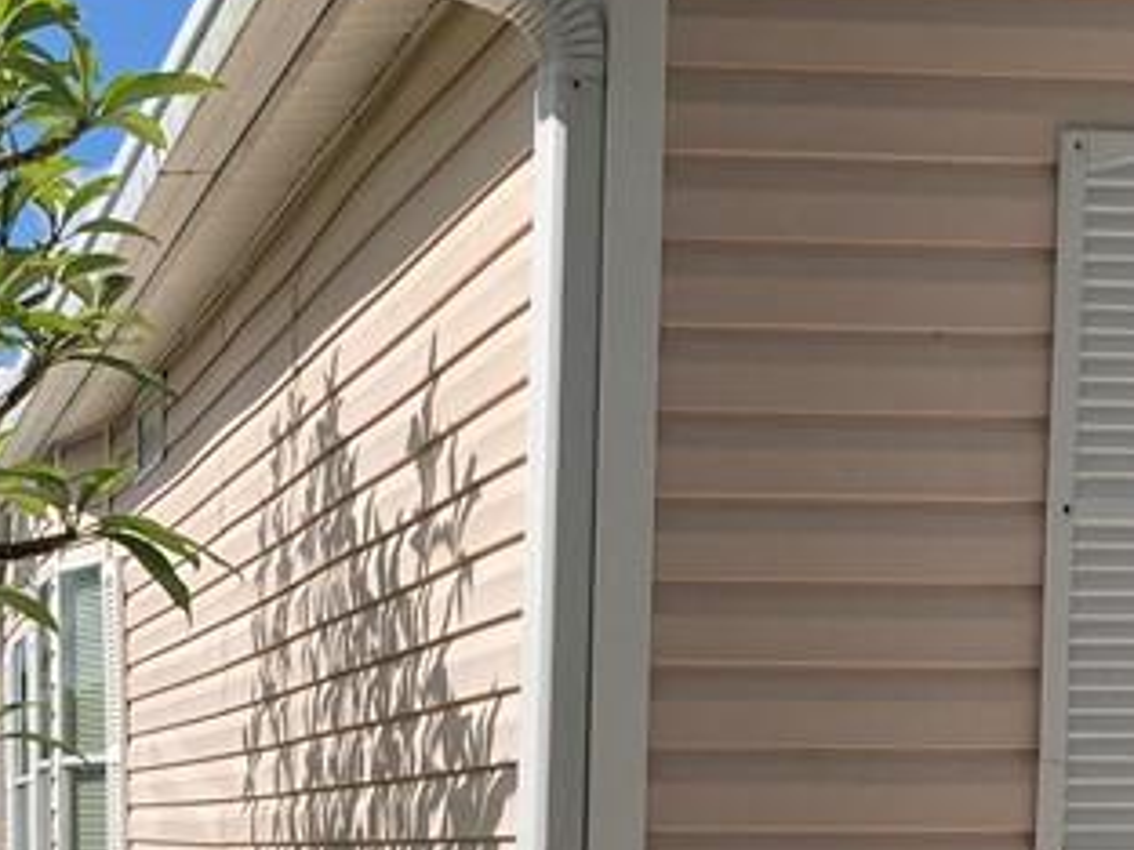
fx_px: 3014
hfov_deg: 20.9
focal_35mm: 92
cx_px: 138
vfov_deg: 15.0
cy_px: 1224
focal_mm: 3.99
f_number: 1.8
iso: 20
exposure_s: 1/2404
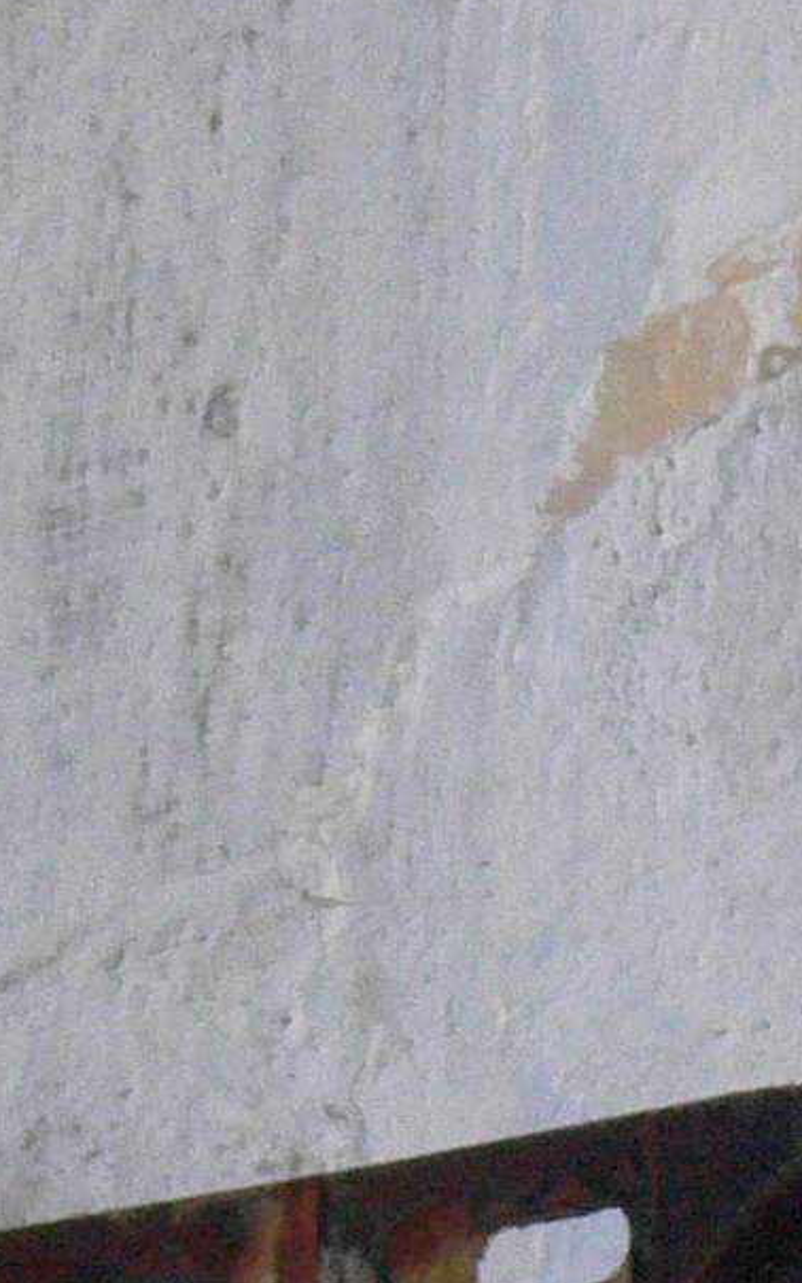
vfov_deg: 2.8
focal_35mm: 744
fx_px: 26025
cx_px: 2060
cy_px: 2029
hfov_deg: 1.8
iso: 160
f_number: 3.6
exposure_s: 1/30
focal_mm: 27.5
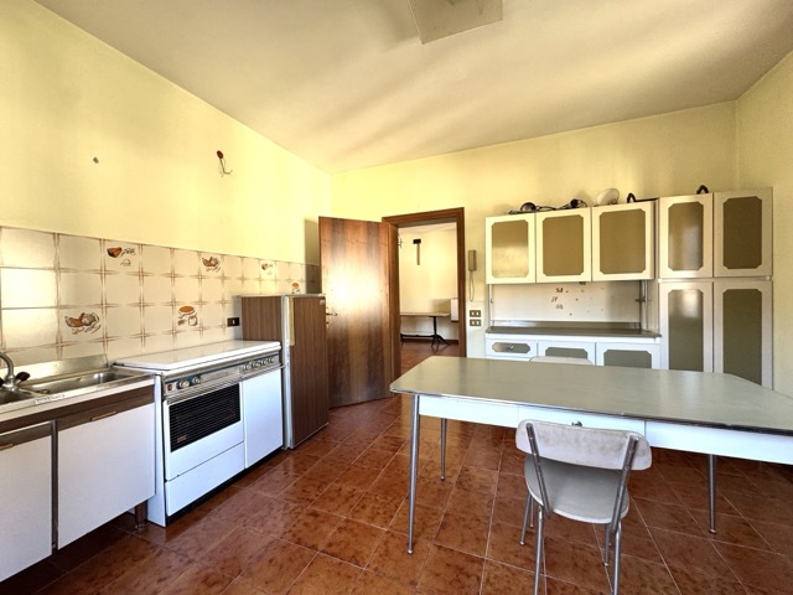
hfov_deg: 102.1
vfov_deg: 85.7
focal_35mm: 14
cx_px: 396
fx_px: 321
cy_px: 298
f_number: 2.2
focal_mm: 2.22
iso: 160
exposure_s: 1/99
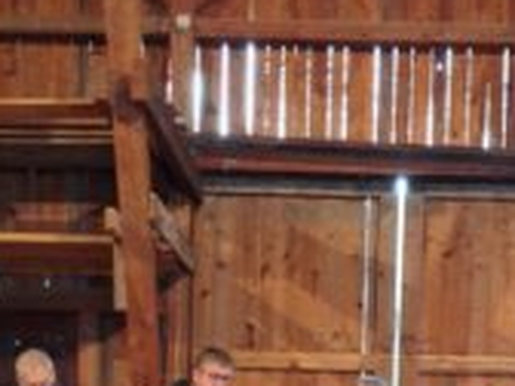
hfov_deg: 26.2
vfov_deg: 18.7
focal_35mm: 74
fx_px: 1101
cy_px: 482
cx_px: 345
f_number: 1.7
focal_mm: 5.31
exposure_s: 1/33
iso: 250
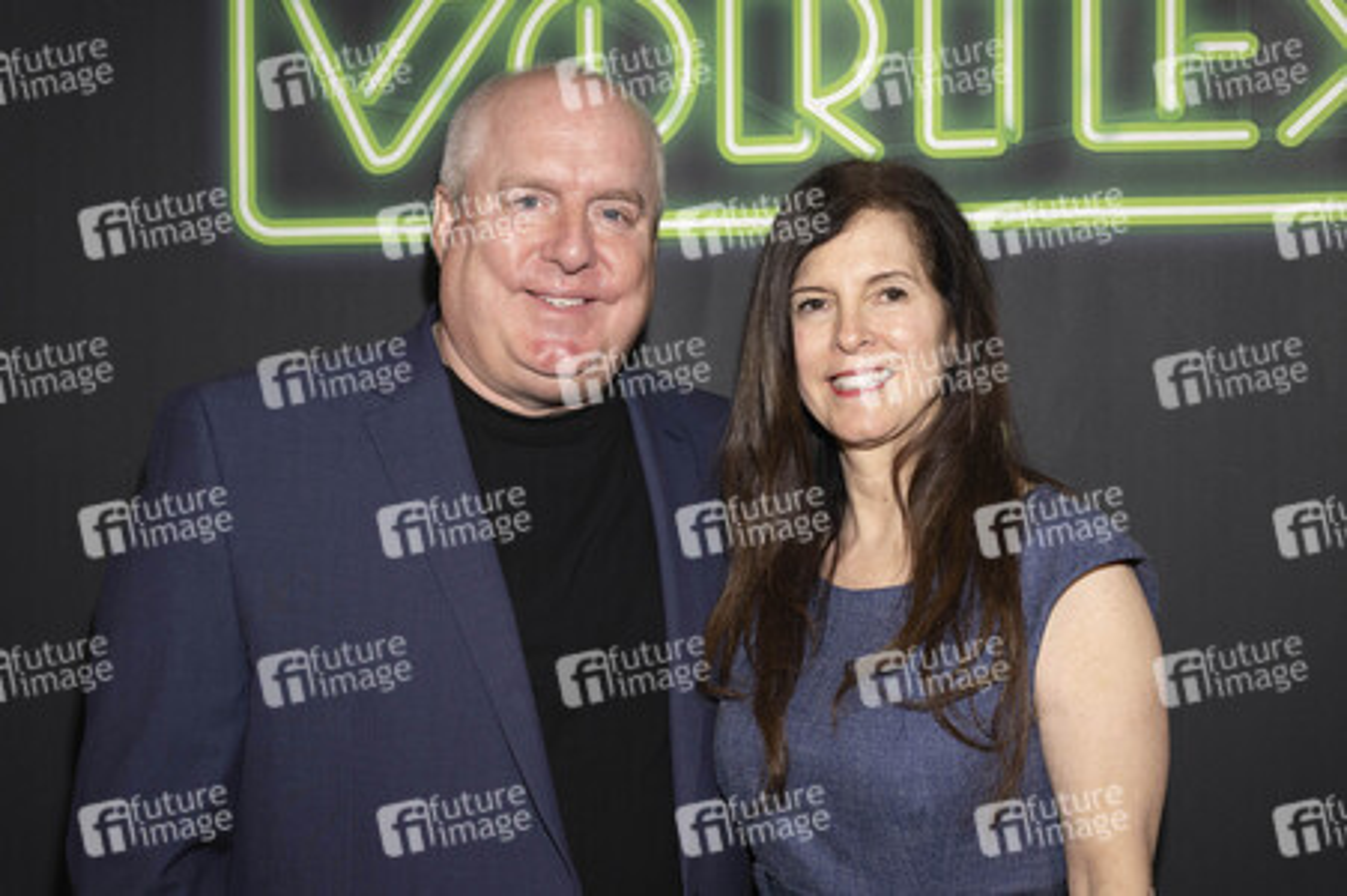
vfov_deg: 28.0
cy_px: 448
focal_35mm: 48
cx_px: 674
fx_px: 1795
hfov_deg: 41.1
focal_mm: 48
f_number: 5.6
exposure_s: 1/200
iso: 800
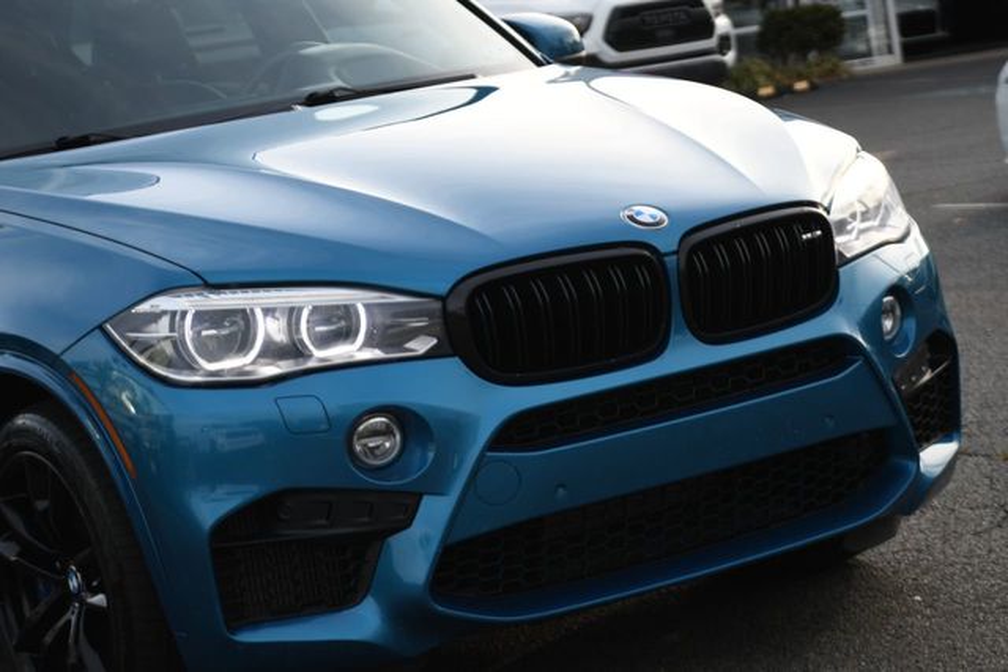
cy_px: 336
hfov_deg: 19.5
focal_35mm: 105
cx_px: 504
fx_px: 2940
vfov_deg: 13.0
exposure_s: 1/250
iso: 125
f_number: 4.5
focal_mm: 70
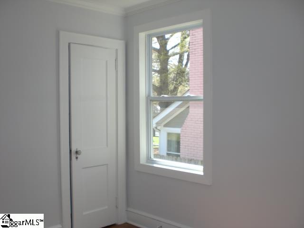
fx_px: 334
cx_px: 152
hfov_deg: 49.0
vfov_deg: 37.7
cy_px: 114
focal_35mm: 38
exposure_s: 1/125
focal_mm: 6.3
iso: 50
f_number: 3.1
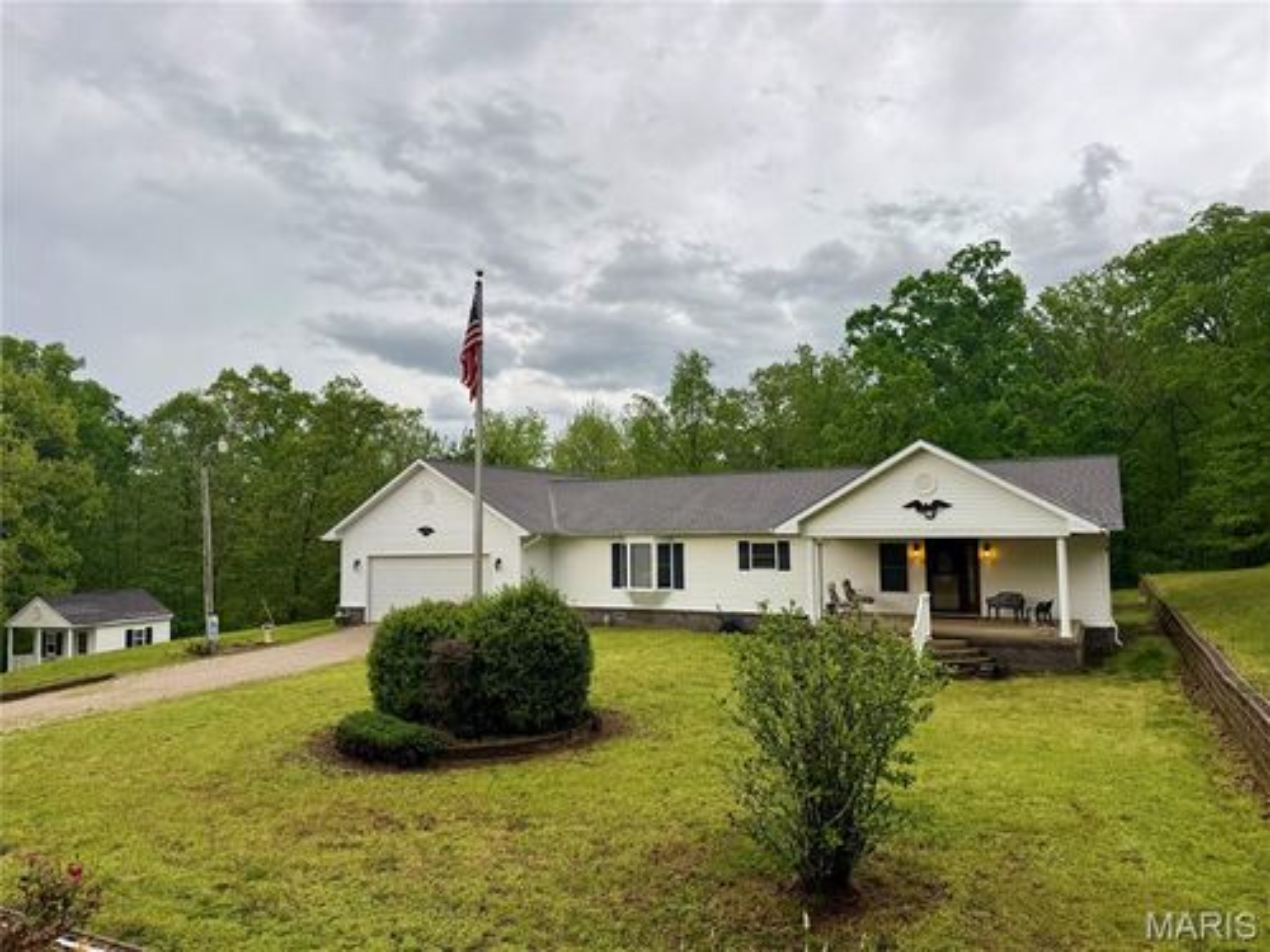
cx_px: 635
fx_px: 881
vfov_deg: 56.8
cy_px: 476
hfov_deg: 71.6
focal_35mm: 24
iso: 80
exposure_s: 1/405
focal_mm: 6.76
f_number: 1.78
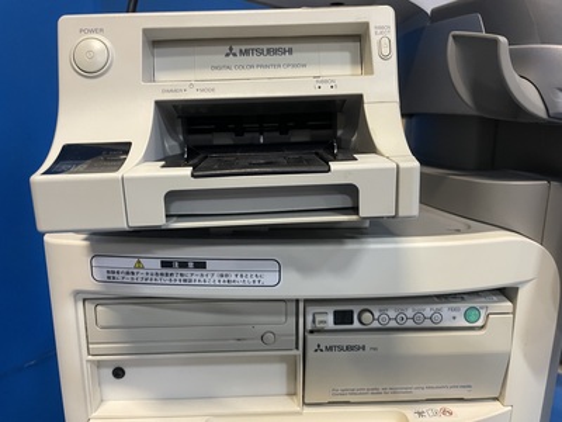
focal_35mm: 26
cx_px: 281
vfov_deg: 53.1
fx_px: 422
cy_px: 211
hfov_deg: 67.3
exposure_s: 1/40
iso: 400
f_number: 1.6
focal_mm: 4.2
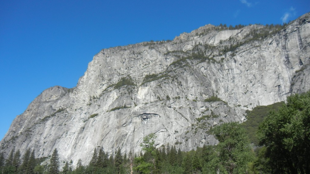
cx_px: 154
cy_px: 95
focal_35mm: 33
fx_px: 271
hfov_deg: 59.5
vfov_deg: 35.6
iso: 160
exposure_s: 1/375
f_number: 7
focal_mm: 5.4
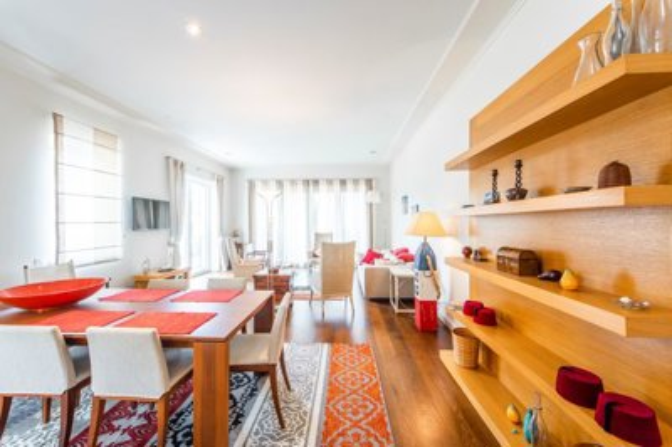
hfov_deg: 104.3
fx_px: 261
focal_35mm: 14
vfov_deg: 81.1
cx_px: 336
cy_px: 224
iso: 100
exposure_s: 1/3
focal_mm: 14
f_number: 5.6
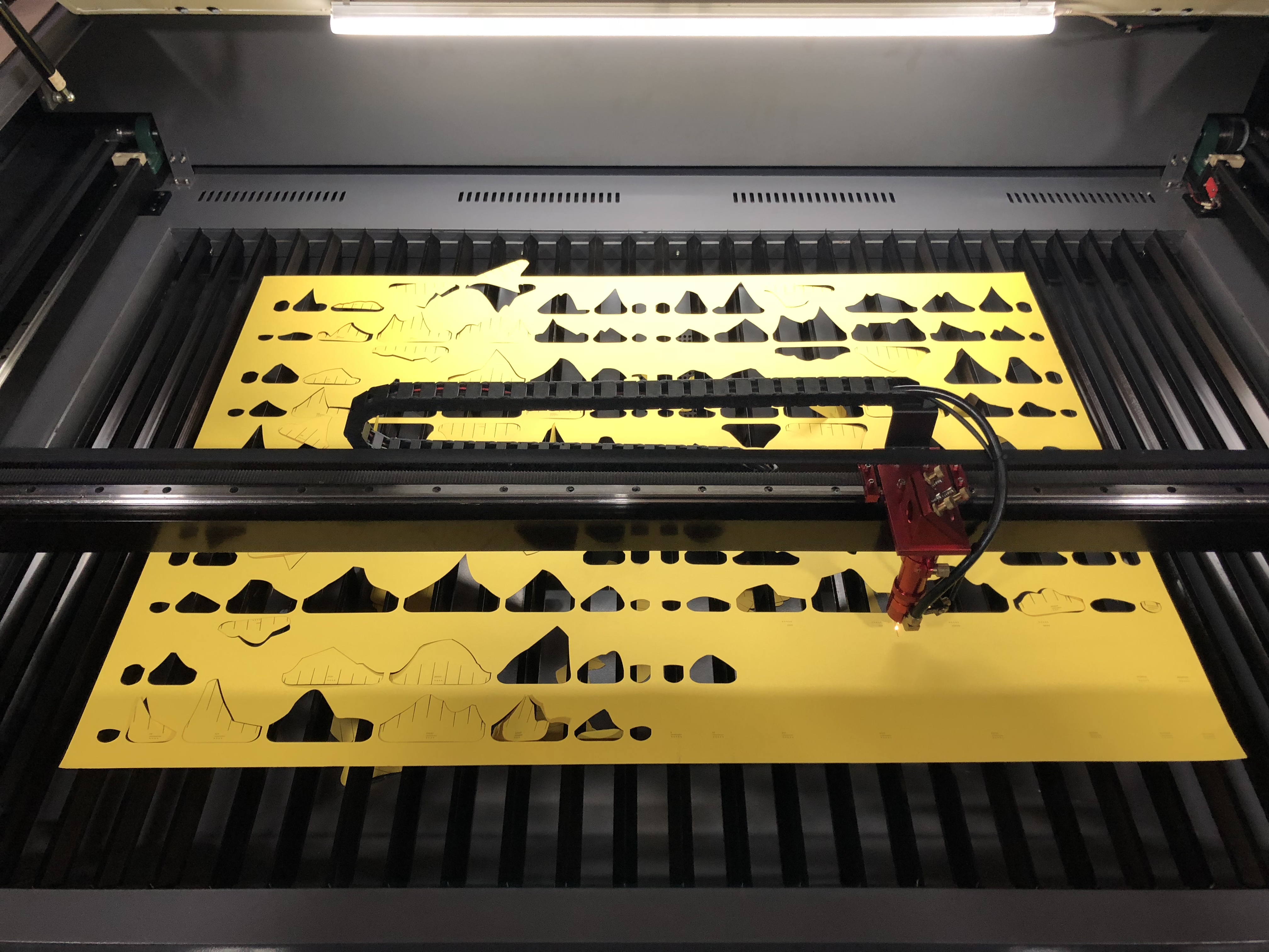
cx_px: 634
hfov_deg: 63.4
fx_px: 1026
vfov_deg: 49.7
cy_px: 476
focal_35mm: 28
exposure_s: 1/15
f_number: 1.8
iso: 40
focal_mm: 4
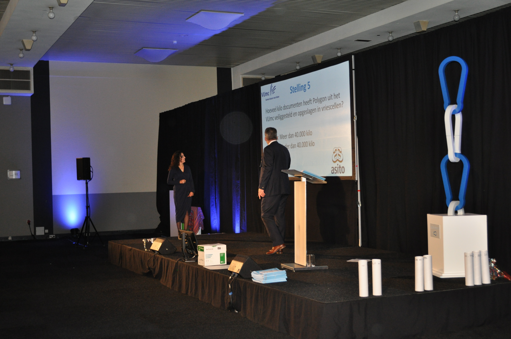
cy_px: 170
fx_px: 680
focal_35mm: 48
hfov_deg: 41.2
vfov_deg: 28.0
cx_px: 256
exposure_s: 1/60
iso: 800
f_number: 4.8
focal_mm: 32
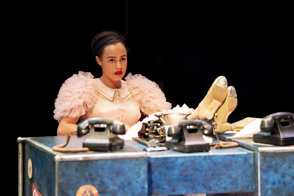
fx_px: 1519
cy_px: 98
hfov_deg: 11.1
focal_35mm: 186
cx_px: 147
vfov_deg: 7.4
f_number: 2.8
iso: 1600
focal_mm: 182
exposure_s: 1/200
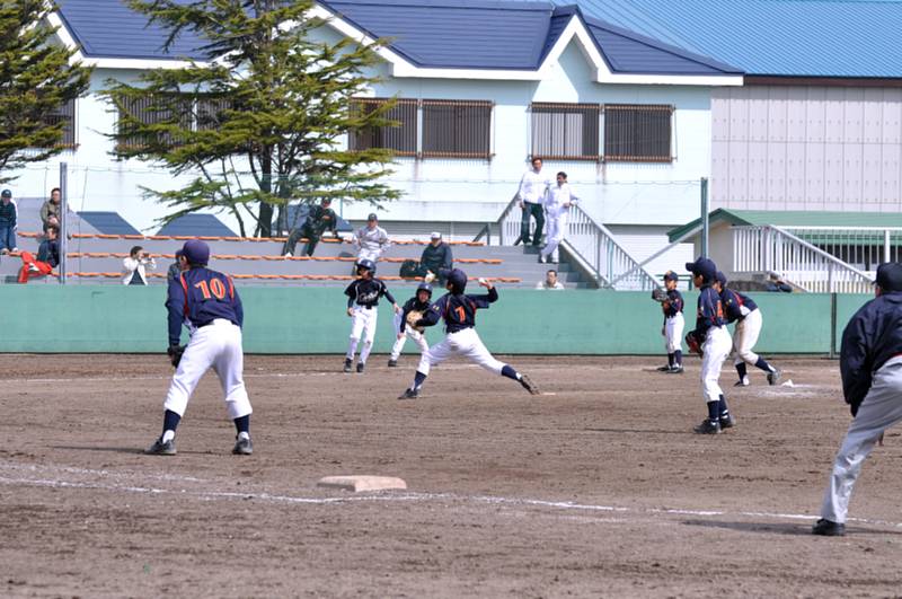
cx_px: 451
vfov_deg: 7.9
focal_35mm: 174
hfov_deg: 11.8
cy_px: 300
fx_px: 4353
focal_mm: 116
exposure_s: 1/2000
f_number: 7.1
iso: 400
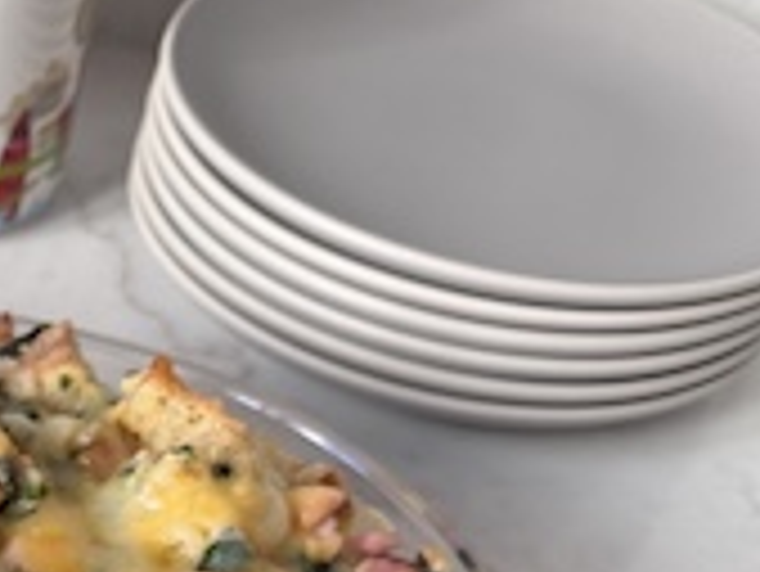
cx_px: -234
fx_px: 1406
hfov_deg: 25.8
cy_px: 712
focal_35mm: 64
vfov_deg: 21.1
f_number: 1.78
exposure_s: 1/121
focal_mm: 6.76
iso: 125
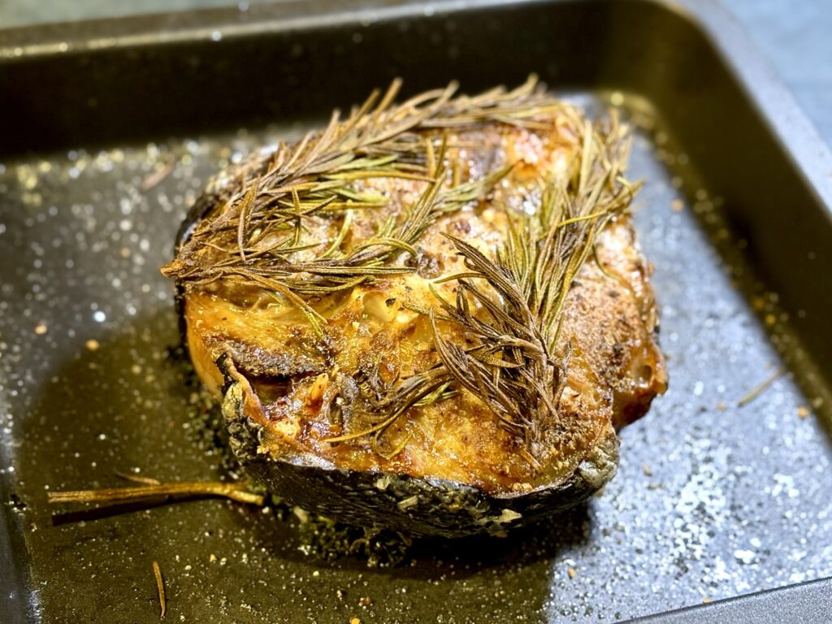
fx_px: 1250
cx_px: 416
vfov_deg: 28.0
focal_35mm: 52
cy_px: 312
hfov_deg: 36.8
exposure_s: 1/36
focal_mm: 5.96
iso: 125
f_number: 1.6
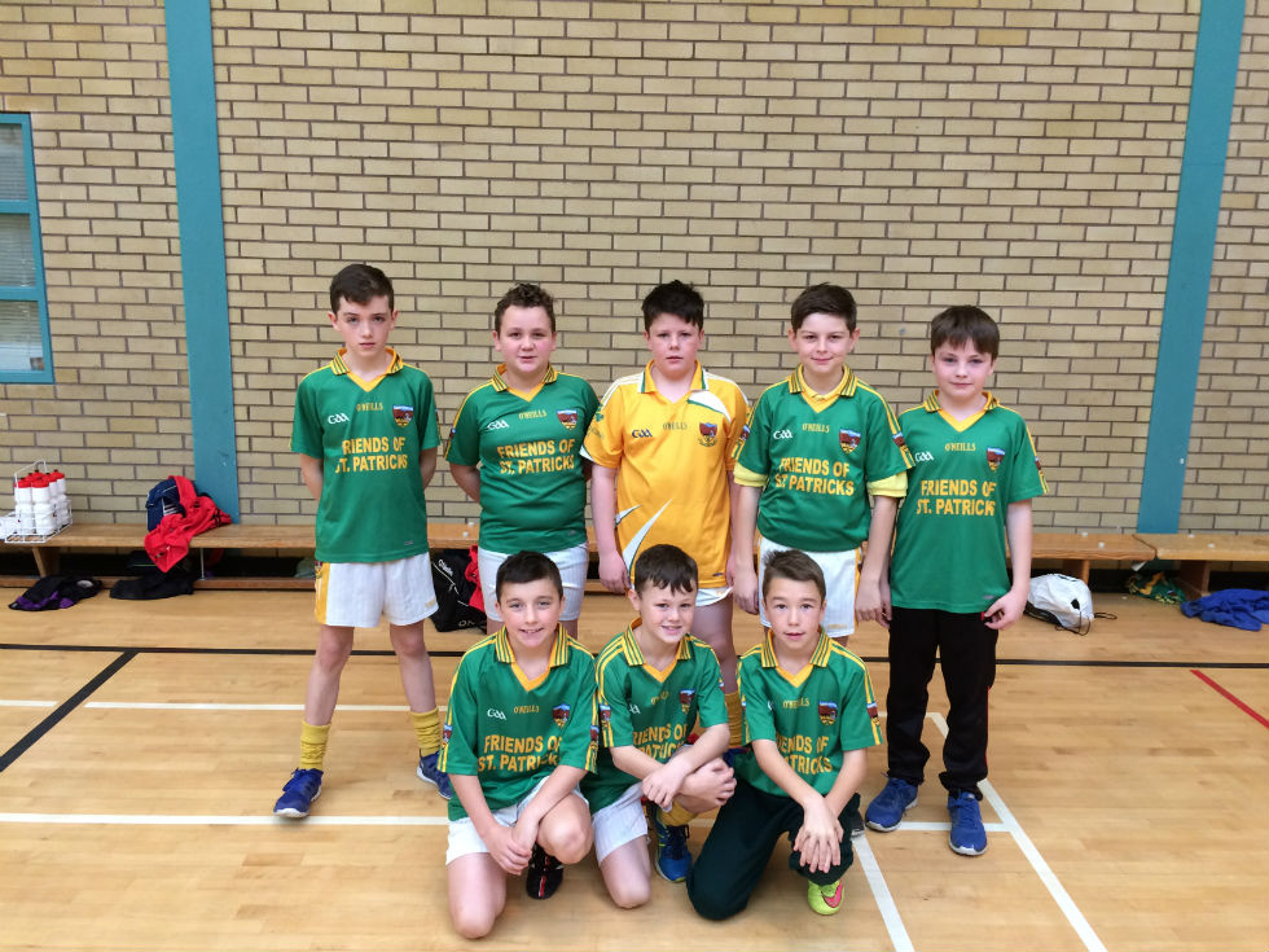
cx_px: 634
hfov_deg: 61.7
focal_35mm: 29
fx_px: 1063
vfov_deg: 48.2
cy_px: 476
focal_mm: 4.15
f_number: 2.2
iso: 100
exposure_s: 1/30
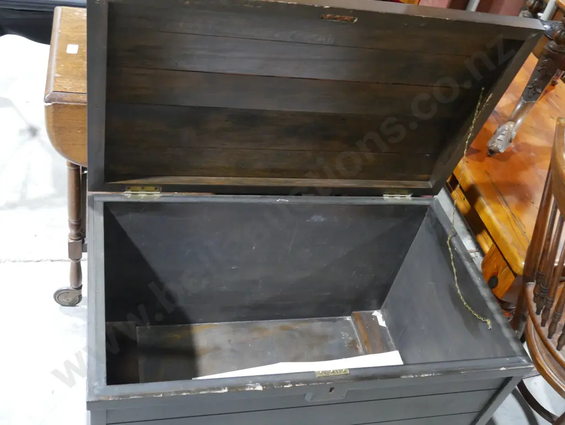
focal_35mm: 40
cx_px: 282
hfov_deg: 46.8
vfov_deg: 36.0
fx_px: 653
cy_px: 212
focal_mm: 20
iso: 2500
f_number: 5
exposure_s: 1/60
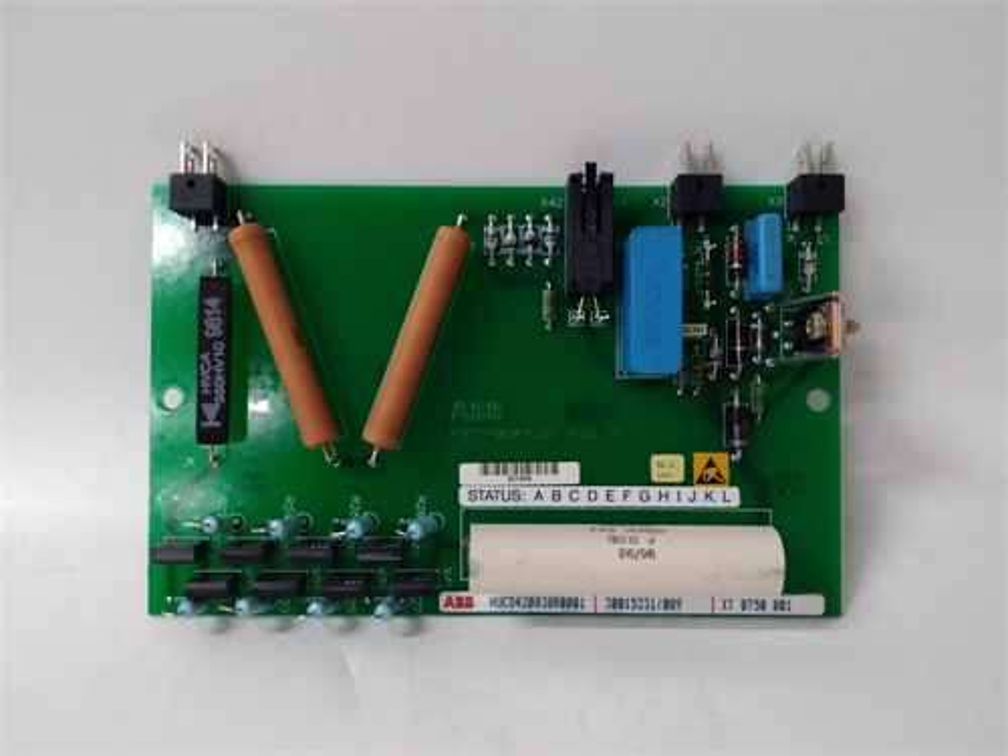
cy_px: 378
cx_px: 504
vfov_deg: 51.4
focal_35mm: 27
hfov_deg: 65.3
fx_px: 786
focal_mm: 3.79
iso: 458
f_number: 2
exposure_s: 1/33
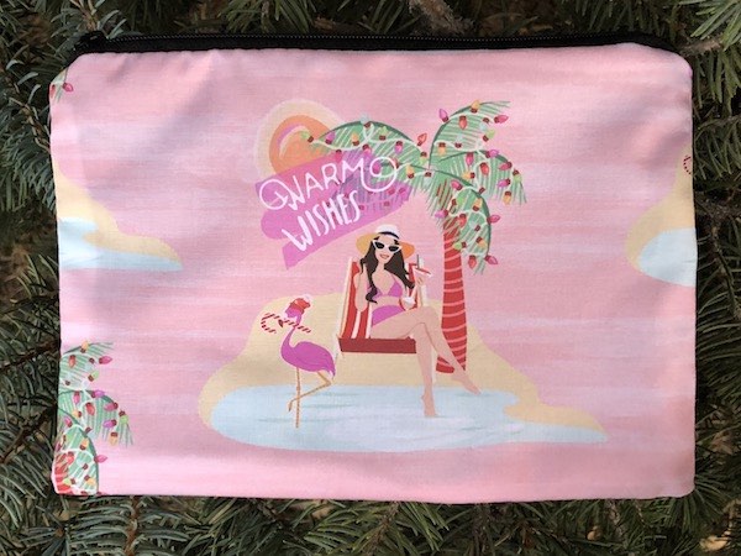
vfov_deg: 49.7
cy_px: 278
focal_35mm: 28
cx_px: 370
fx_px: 599
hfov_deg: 63.4
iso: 80
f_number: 1.8
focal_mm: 3.99
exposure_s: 1/8
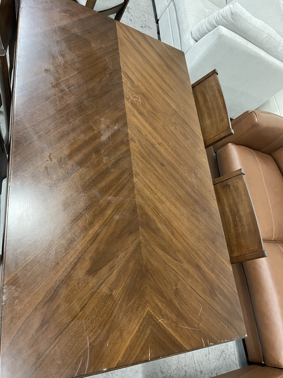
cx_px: 142
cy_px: 189
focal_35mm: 25
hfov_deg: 54.9
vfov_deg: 69.4
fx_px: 273
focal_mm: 5.1
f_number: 1.6
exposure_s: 1/60
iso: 400
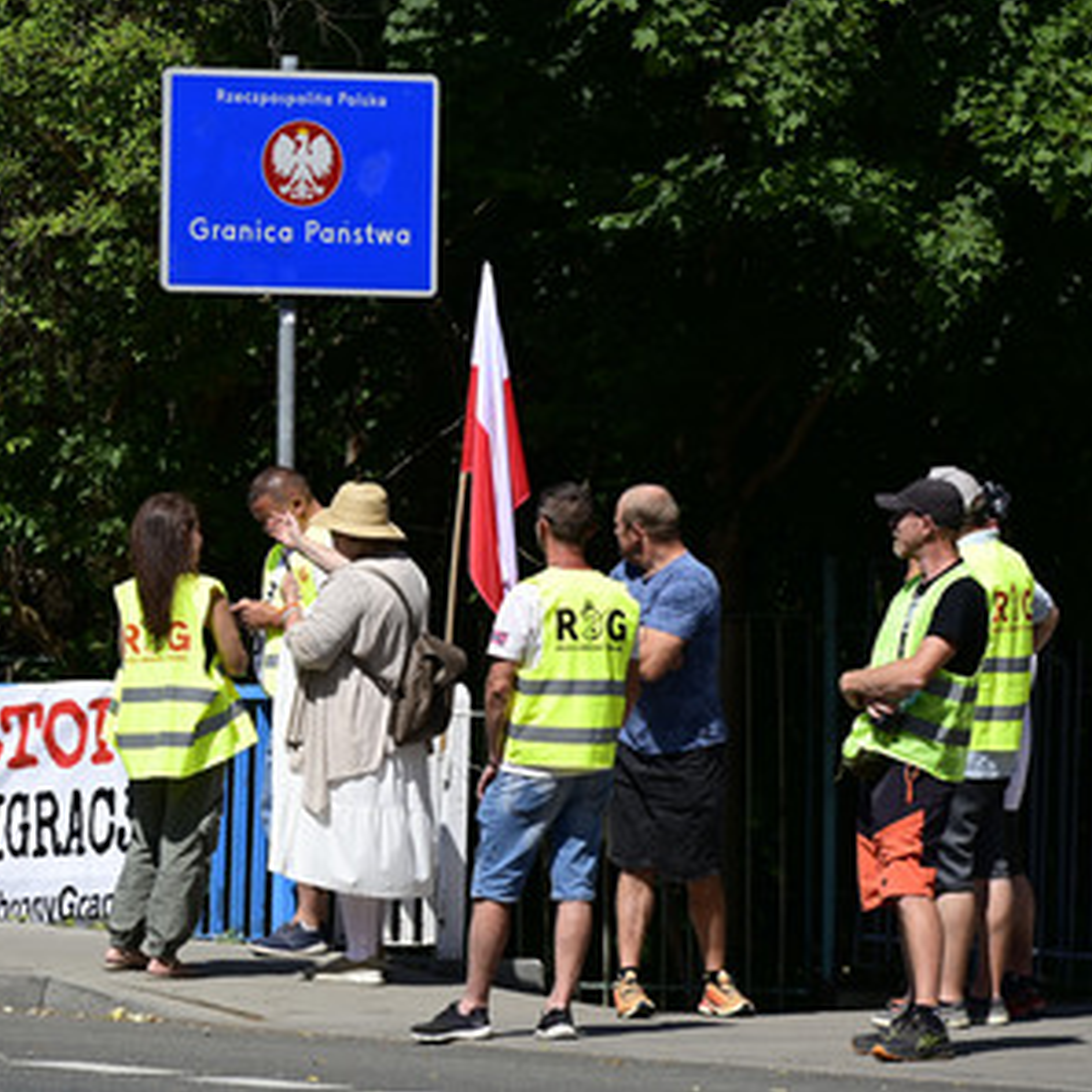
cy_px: 544
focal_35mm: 258
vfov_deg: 6.8
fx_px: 9208
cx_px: 539
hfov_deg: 6.8
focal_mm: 200
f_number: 8
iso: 100
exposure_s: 1/320
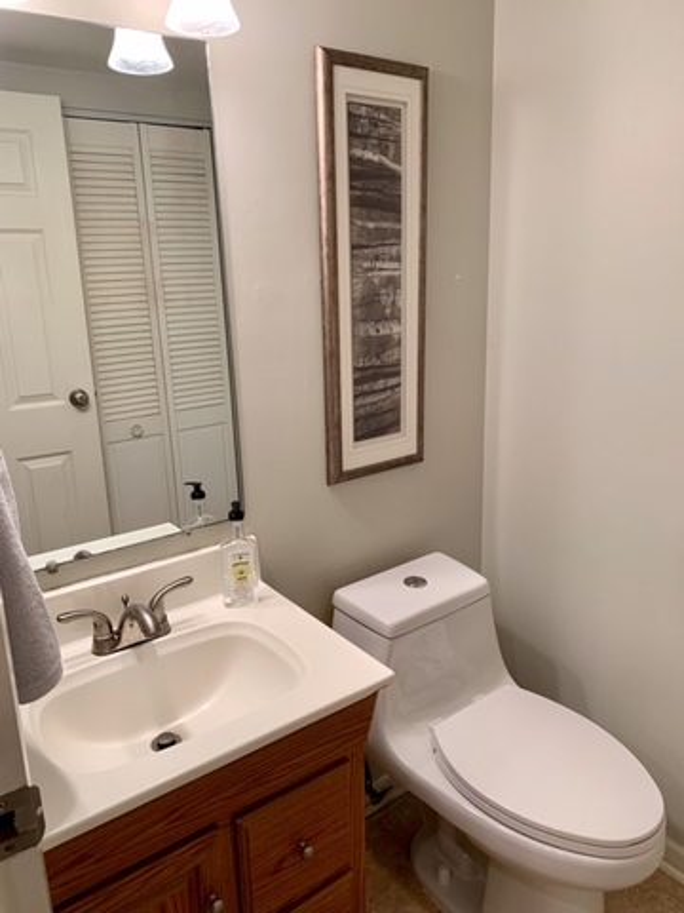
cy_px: 456
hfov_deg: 53.1
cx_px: 342
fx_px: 685
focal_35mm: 26
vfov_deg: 67.3
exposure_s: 1/60
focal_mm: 4.25
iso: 50
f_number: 1.8
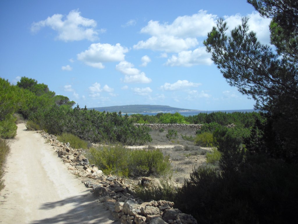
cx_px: 149
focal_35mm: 38
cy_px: 112
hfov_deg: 49.0
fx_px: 327
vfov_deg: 37.7
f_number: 8
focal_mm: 6.2
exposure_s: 1/320
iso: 100
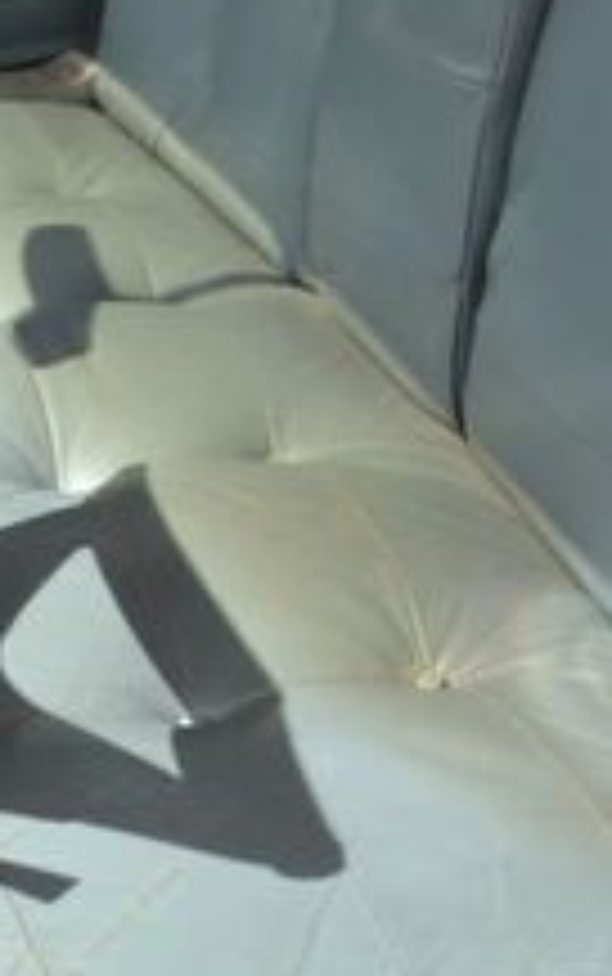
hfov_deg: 15.9
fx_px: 2157
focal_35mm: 81
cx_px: 554
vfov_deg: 25.2
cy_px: 254
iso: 100
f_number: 7.1
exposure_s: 1/160
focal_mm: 18
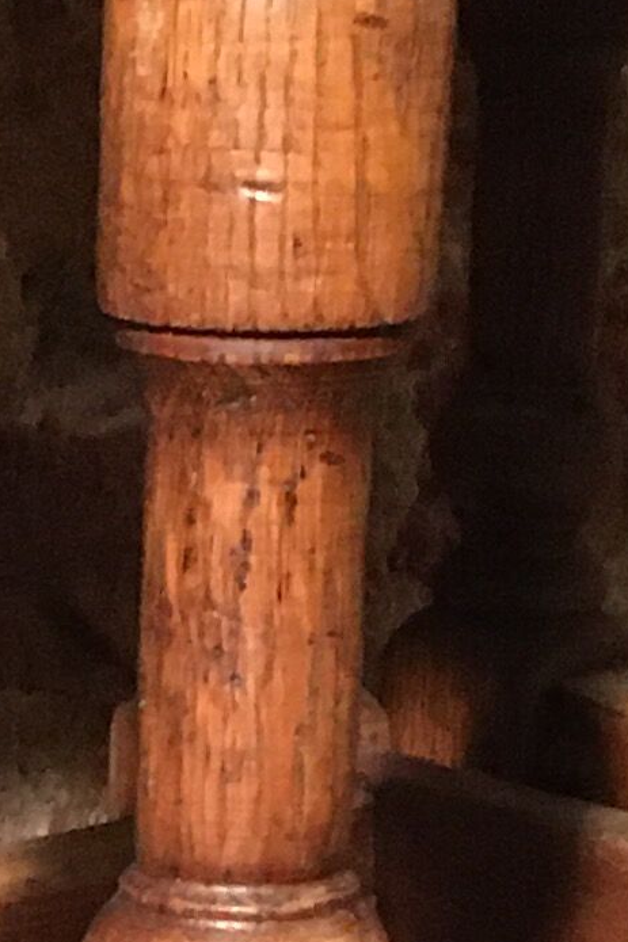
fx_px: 4581
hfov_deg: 7.7
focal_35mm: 175
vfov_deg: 11.4
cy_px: 1288
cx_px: -362
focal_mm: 4.15
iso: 320
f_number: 2.2
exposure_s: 1/17
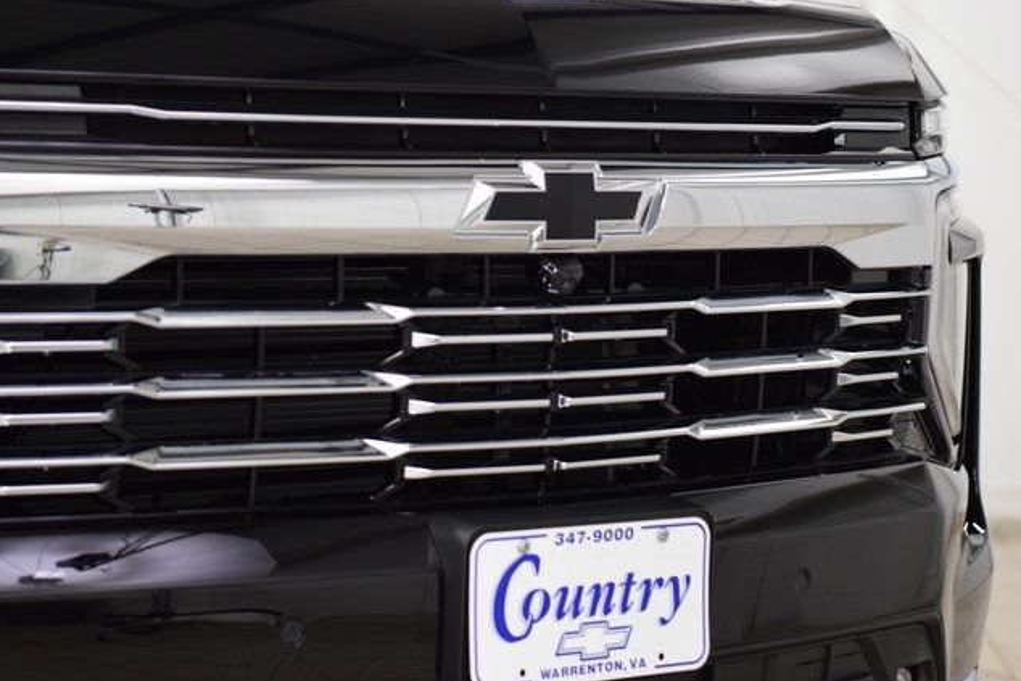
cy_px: 340
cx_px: 512
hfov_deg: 19.3
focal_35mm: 106
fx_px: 3007
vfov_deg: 12.9
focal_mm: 70
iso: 1600
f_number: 3.2
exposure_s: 1/125
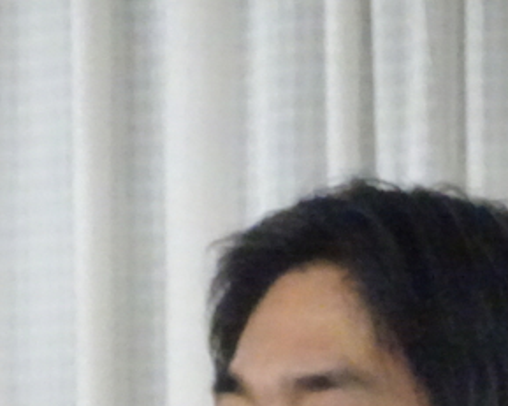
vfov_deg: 1.3
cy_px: 517
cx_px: 264
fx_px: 18442
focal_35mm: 1227
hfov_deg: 1.6
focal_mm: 60.59
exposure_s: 1/125
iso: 3200
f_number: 6.3
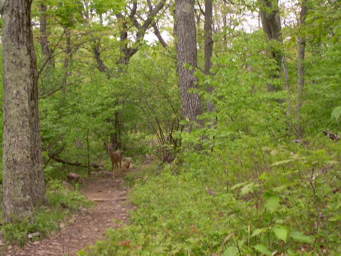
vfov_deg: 13.5
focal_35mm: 110
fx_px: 1084
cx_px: 170
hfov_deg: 17.9
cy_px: 128
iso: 50
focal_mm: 18.9
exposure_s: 1/60
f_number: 4.9
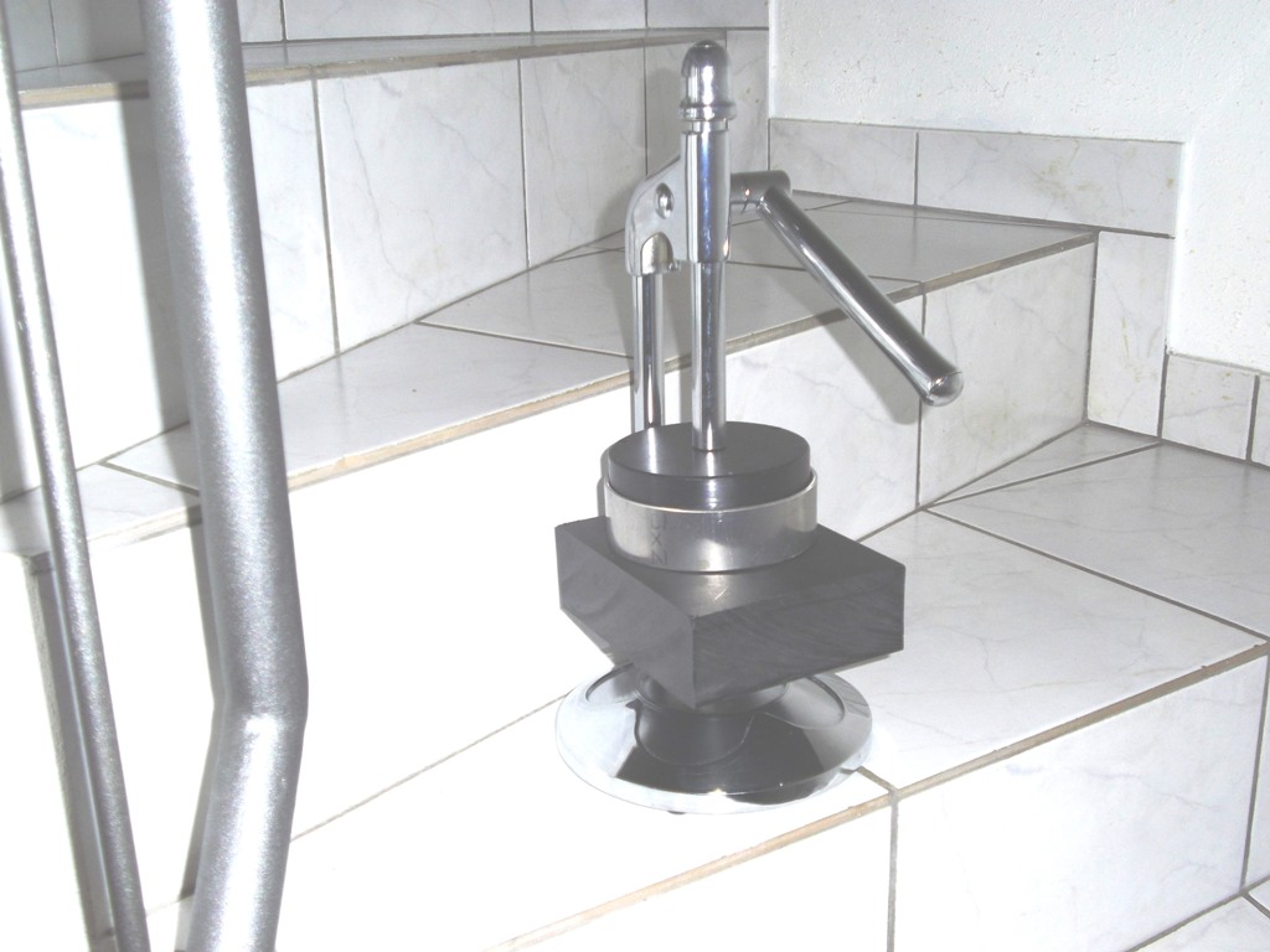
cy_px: 476
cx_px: 635
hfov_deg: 49.0
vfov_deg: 37.7
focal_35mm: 38
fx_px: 1394
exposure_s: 1/60
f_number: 3.9
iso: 100
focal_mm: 6.9
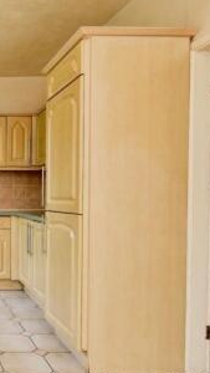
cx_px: -73
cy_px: 222
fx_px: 316
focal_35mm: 32
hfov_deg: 28.8
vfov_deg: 60.5
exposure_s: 1/90
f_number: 4.8
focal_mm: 14
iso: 400
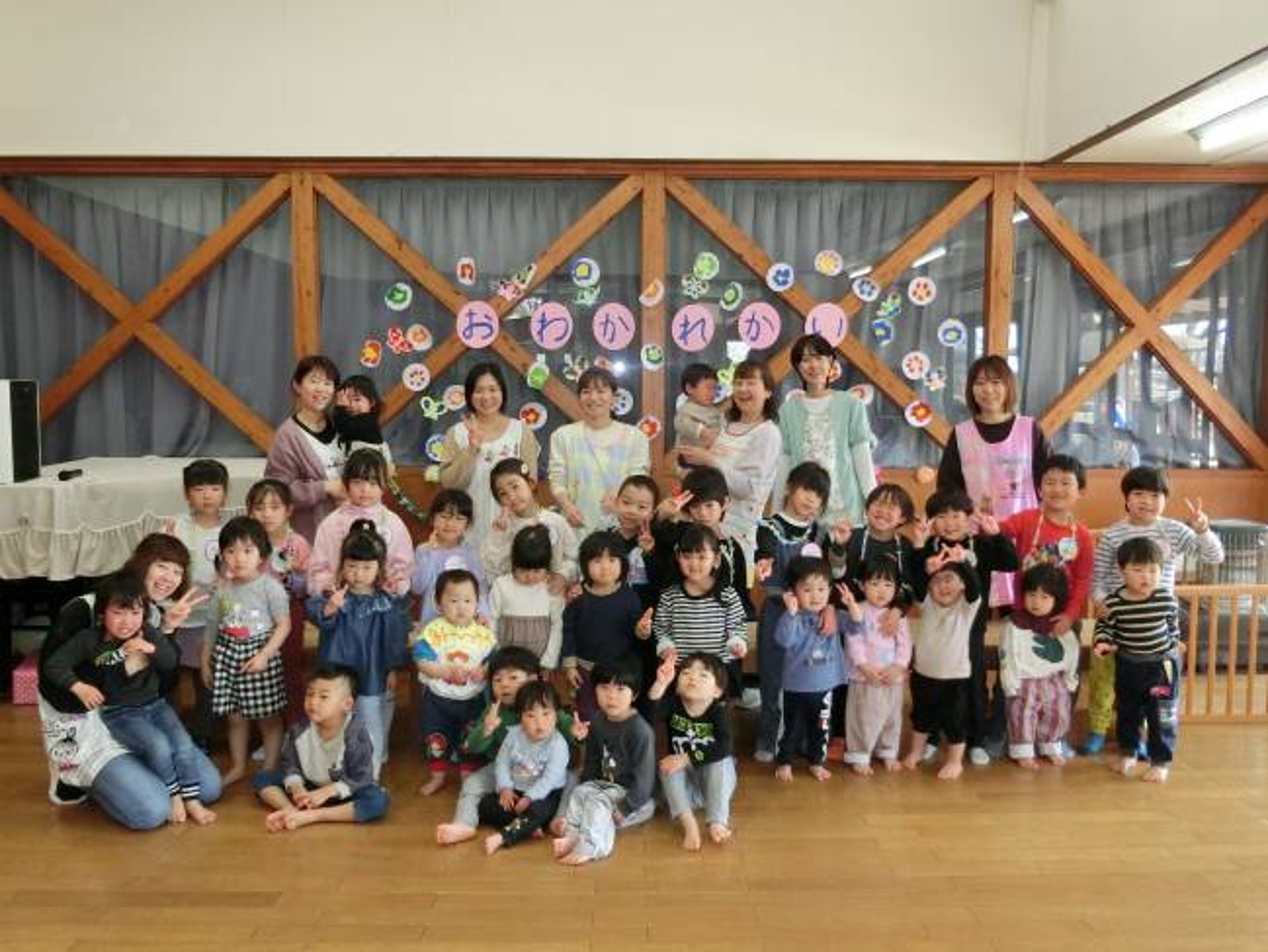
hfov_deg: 61.7
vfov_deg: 48.2
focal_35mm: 29
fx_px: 1062
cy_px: 476
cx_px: 634
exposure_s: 1/60
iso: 400
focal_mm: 5.2
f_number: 3.7
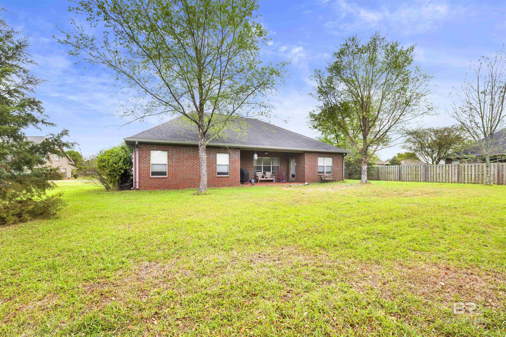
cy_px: 168
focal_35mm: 14
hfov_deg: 102.3
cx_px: 253
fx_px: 204
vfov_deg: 79.2
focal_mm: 14.5
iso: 400
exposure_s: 1/50
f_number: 11
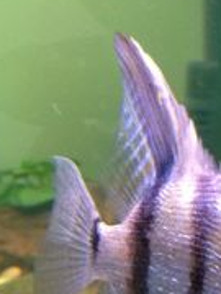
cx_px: 242
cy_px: 163
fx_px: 741
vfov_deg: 22.5
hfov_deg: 16.5
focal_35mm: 87
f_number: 2.4
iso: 250
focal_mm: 4.28
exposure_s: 1/20
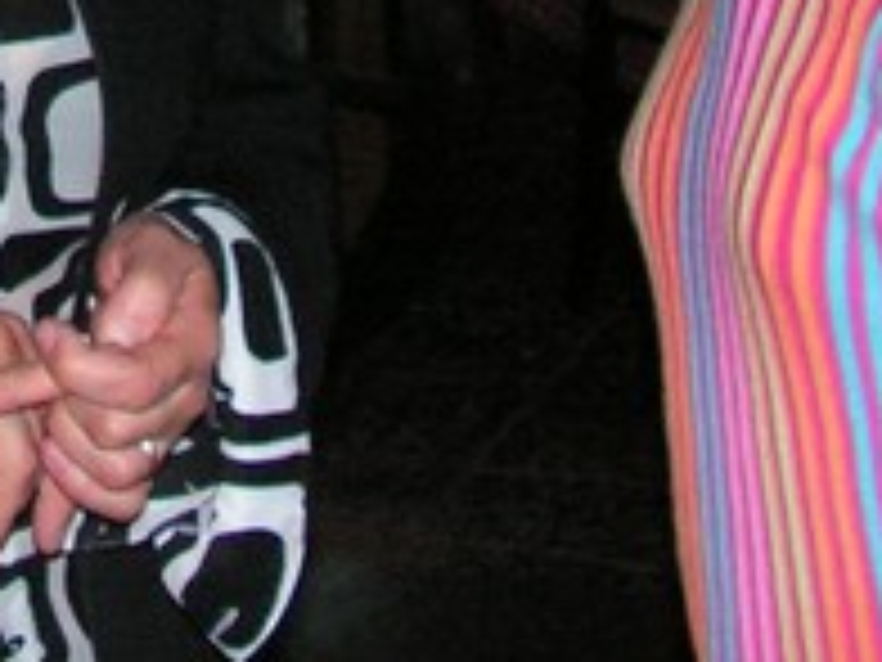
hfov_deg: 13.2
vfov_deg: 9.6
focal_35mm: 147
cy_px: -495
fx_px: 3745
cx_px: -104
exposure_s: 1/40
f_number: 3.2
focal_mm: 6
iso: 200
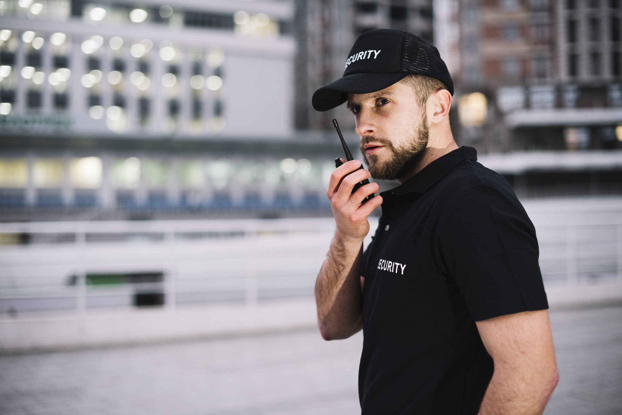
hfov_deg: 39.6
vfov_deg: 27.0
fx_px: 864
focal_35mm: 50
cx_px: 311
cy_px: 208
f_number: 2
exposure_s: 1/125
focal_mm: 50
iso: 500
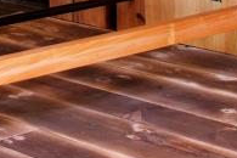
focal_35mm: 134
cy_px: -156
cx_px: -184
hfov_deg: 13.8
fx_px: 880
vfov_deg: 9.6
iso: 500
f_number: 2.8
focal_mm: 17
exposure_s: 1/60
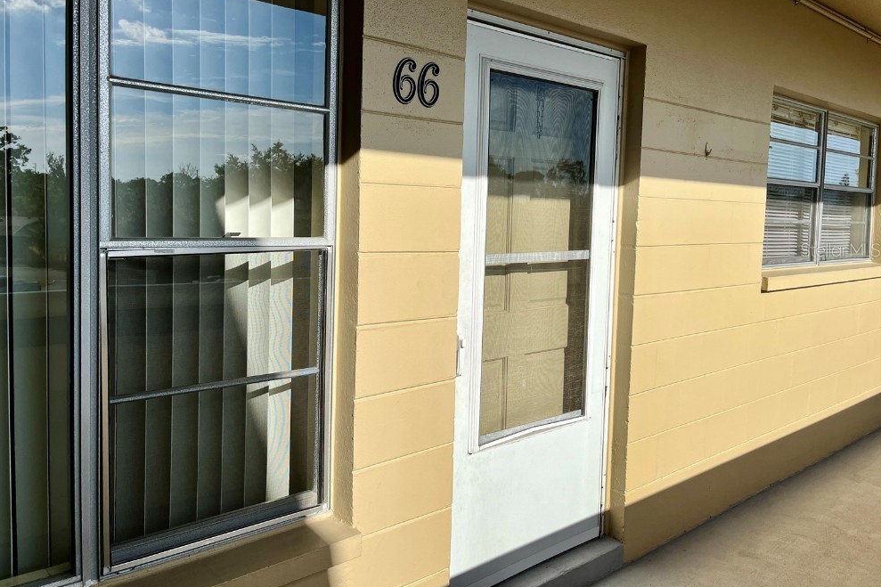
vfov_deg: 46.2
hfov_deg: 65.5
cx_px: 428
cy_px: 249
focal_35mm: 28
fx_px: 685
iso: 50
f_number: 1.6
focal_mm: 5.1
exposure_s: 1/5848
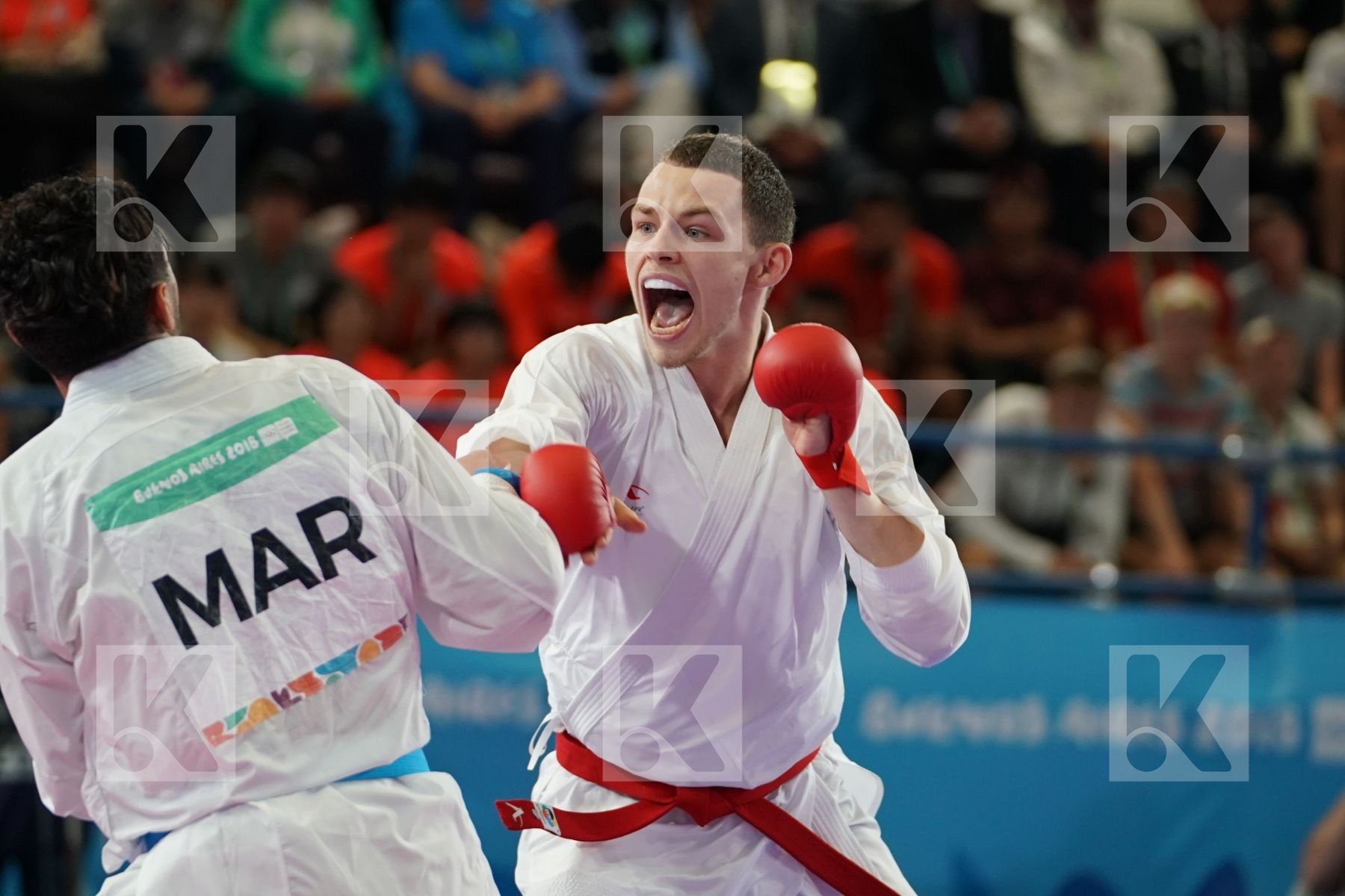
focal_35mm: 207
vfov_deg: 6.6
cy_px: 448
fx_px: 7733
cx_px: 672
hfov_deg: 9.9
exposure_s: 1/1000
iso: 1600
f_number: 2.8
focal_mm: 138
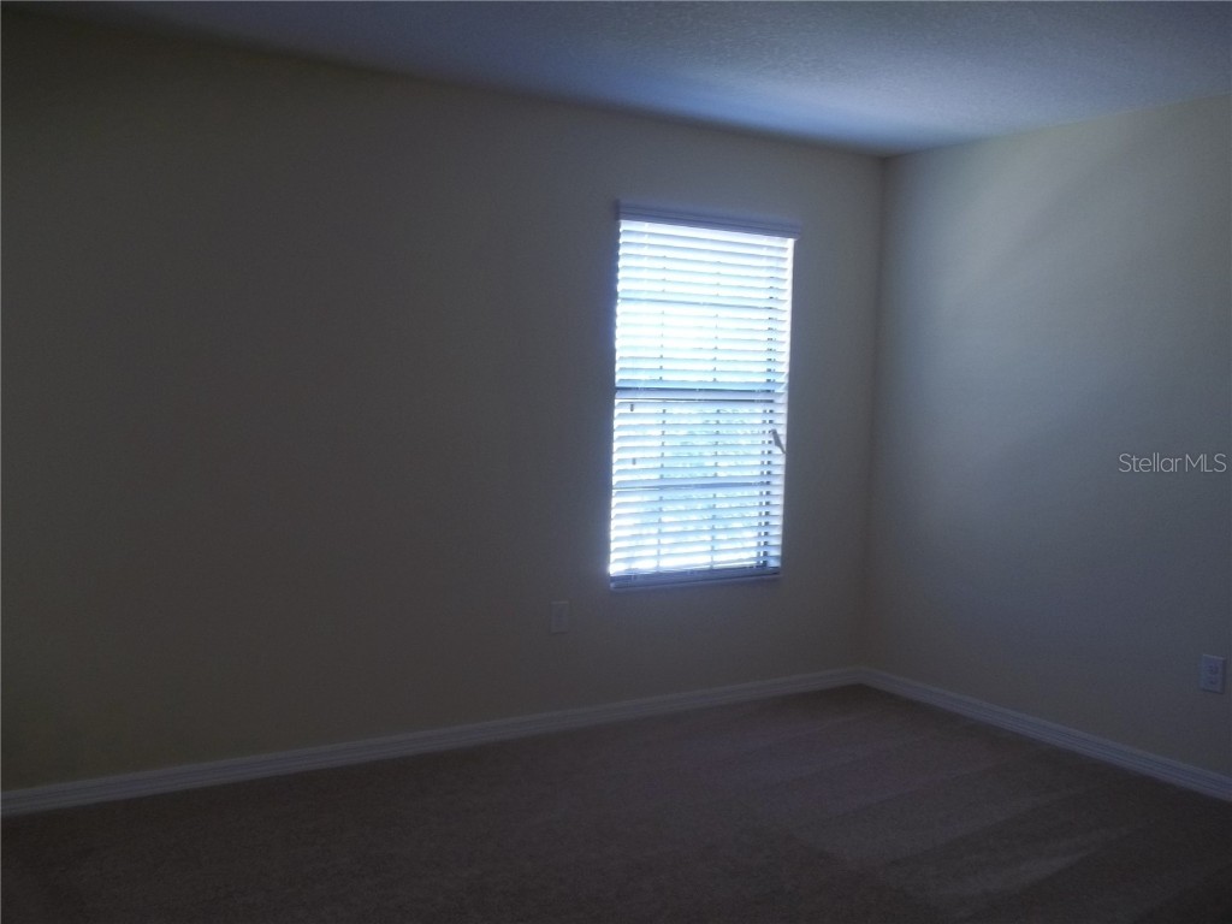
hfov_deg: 56.8
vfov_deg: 44.2
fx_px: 1139
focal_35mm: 32
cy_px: 462
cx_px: 616
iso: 64
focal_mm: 5.7
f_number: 2.9
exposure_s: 1/30
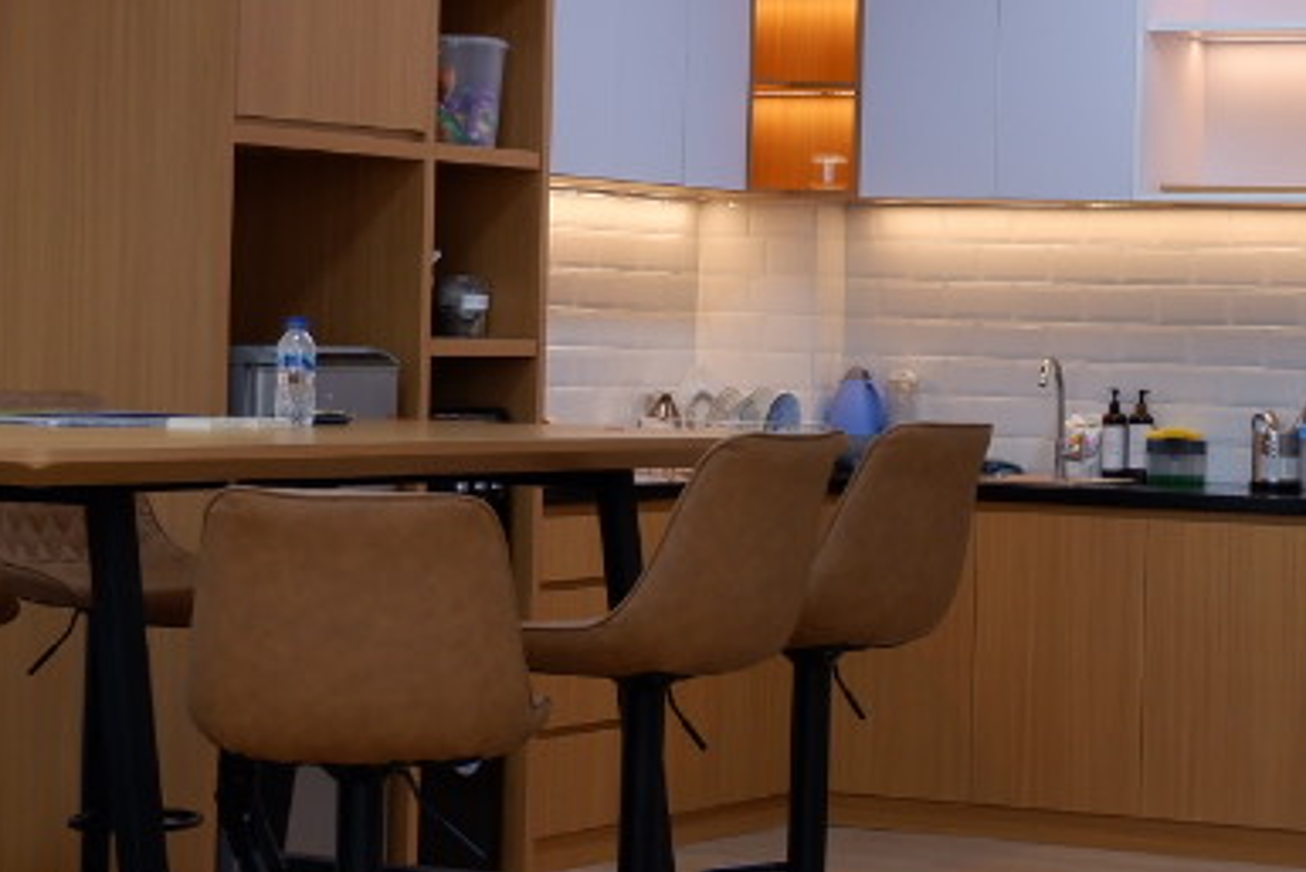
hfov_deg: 19.1
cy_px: 299
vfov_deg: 12.9
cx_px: 1038
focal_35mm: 106
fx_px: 3847
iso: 200
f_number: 3.5
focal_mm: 15.2
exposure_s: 1/34
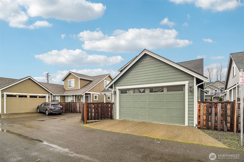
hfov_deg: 96.7
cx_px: 122
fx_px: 108
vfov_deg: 73.7
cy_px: 81
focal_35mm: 16
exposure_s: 1/50
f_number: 8
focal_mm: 16
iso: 1600
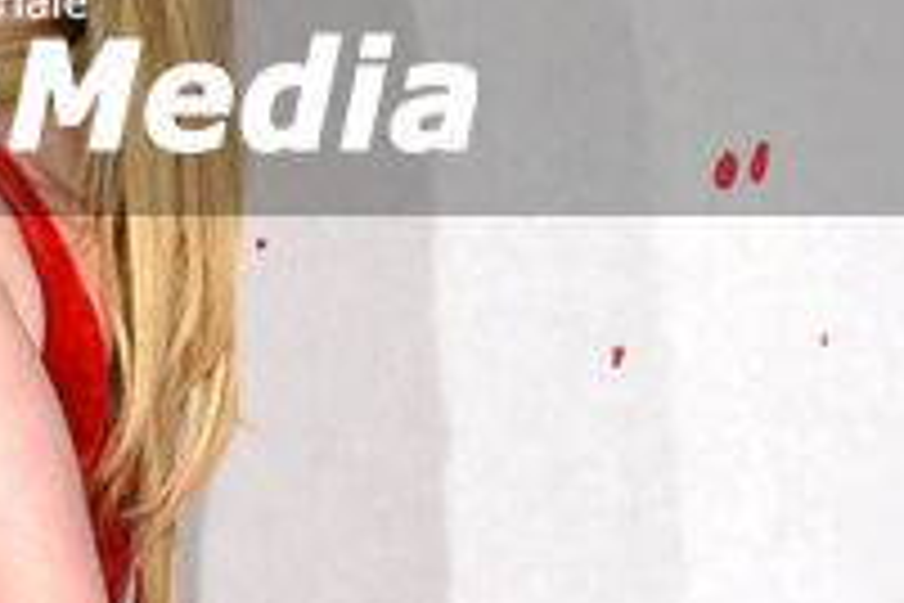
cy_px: 9
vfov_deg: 3.9
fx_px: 8939
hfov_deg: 5.8
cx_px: -130
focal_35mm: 356
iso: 1250
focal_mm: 70
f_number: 4
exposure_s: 1/400
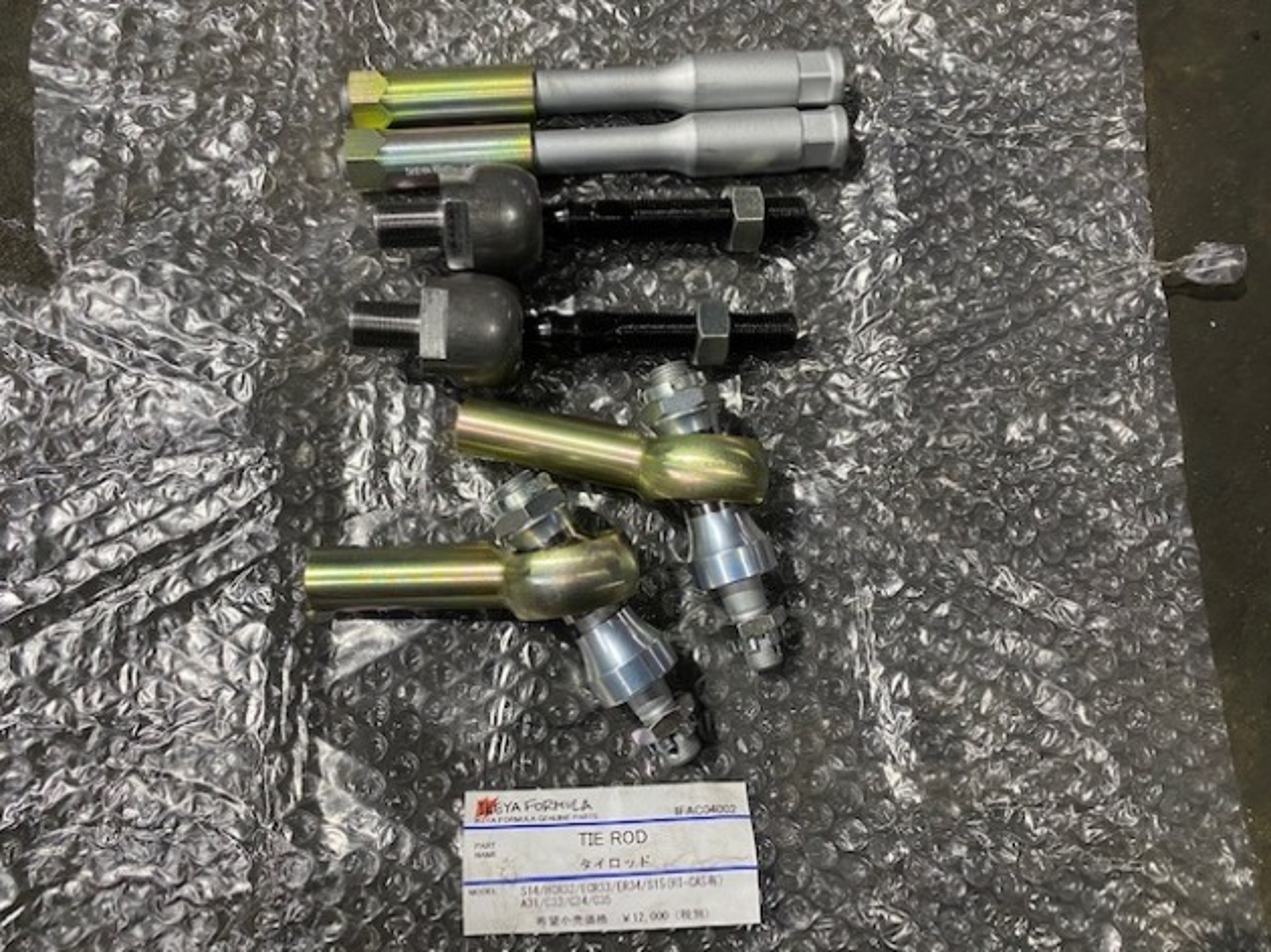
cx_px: 636
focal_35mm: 26
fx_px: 954
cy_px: 476
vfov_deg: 53.0
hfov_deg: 67.3
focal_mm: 4.25
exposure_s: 1/50
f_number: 1.8
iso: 250
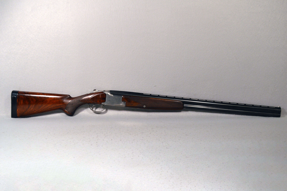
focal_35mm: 39
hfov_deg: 49.6
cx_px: 144
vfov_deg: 34.1
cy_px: 96
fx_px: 311
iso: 400
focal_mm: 26
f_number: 5
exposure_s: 1/100
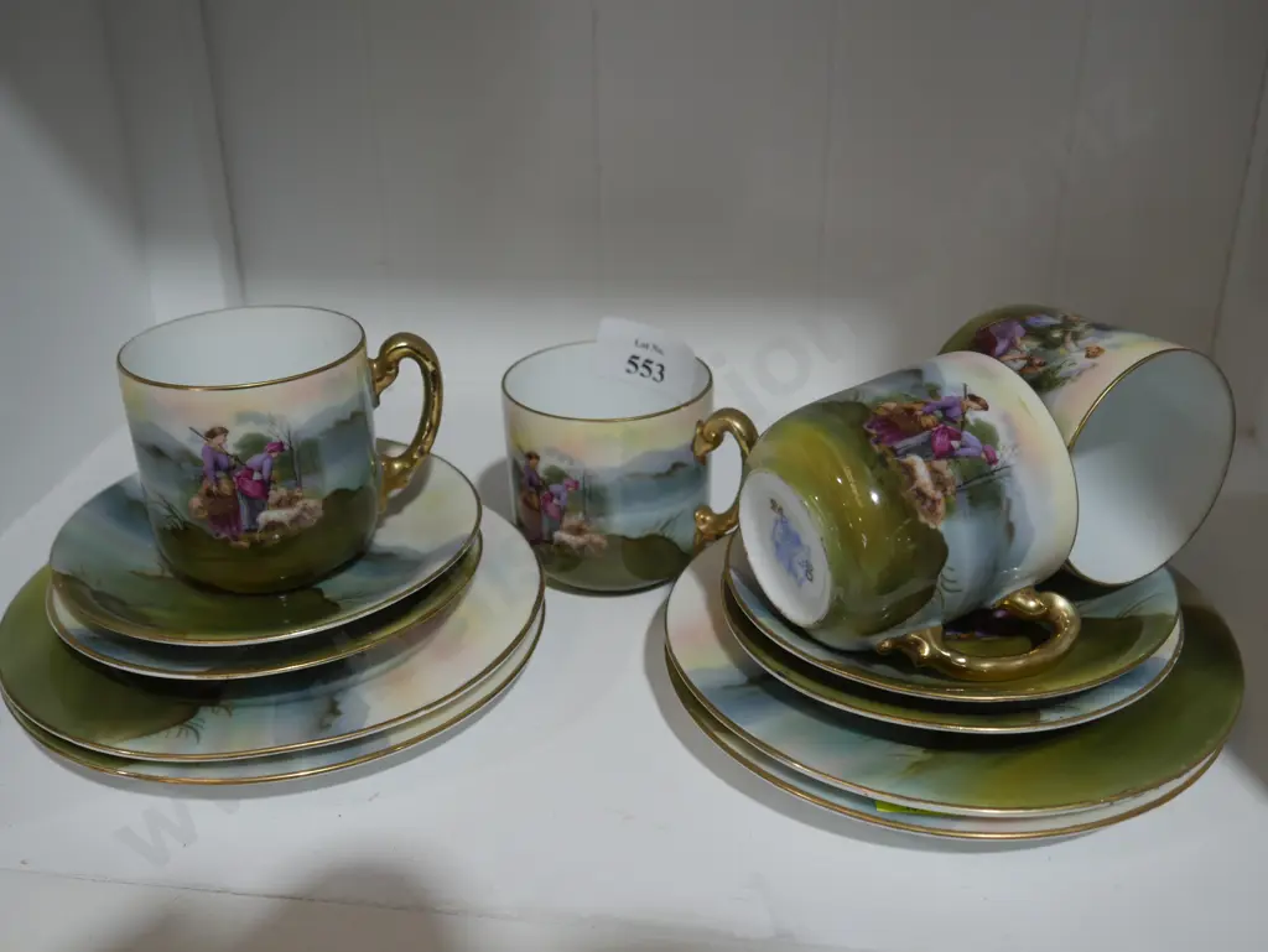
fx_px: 1393
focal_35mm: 38
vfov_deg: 37.8
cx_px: 634
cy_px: 476
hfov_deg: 49.0
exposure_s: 1/80
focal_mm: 19
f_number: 4.1
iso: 200
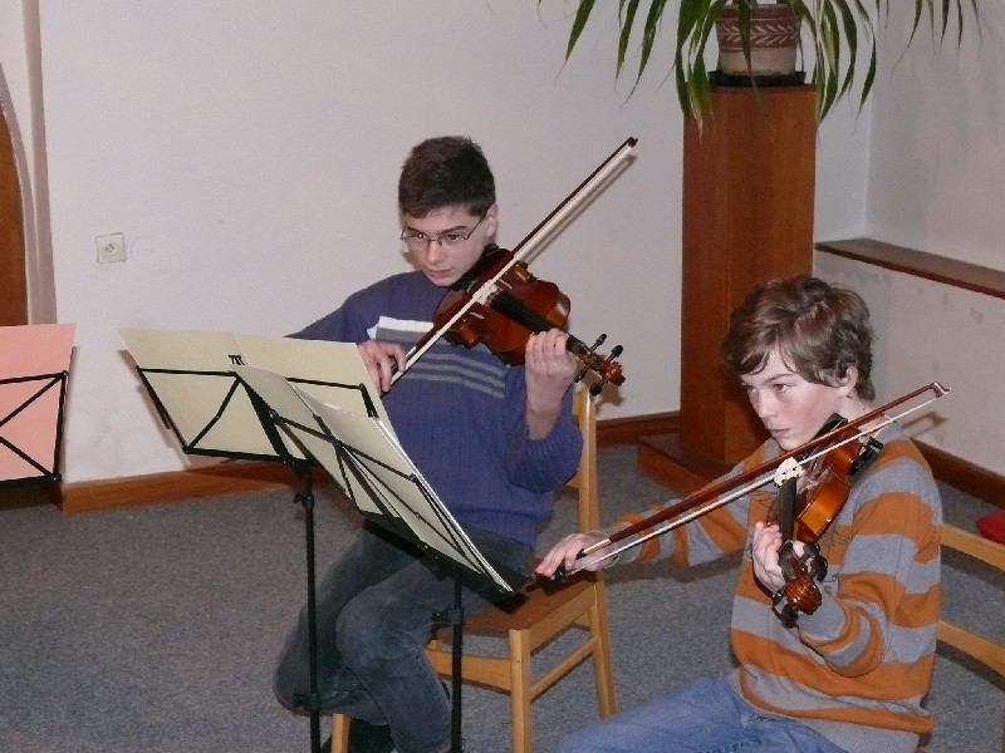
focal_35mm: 63
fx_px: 1829
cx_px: 502
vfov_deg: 23.3
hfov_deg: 30.7
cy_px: 376
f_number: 3.2
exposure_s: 1/30
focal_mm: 10.5
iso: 400
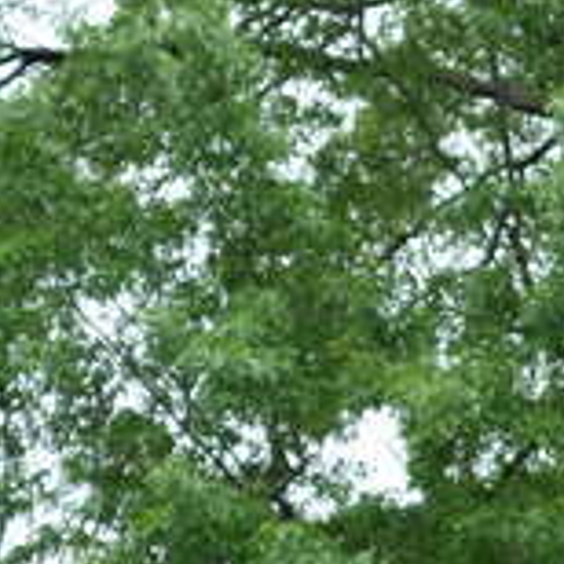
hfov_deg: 8.4
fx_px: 3650
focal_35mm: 198
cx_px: 1110
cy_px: 434
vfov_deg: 8.8
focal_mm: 16.59
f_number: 3.2
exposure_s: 1/250
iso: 160
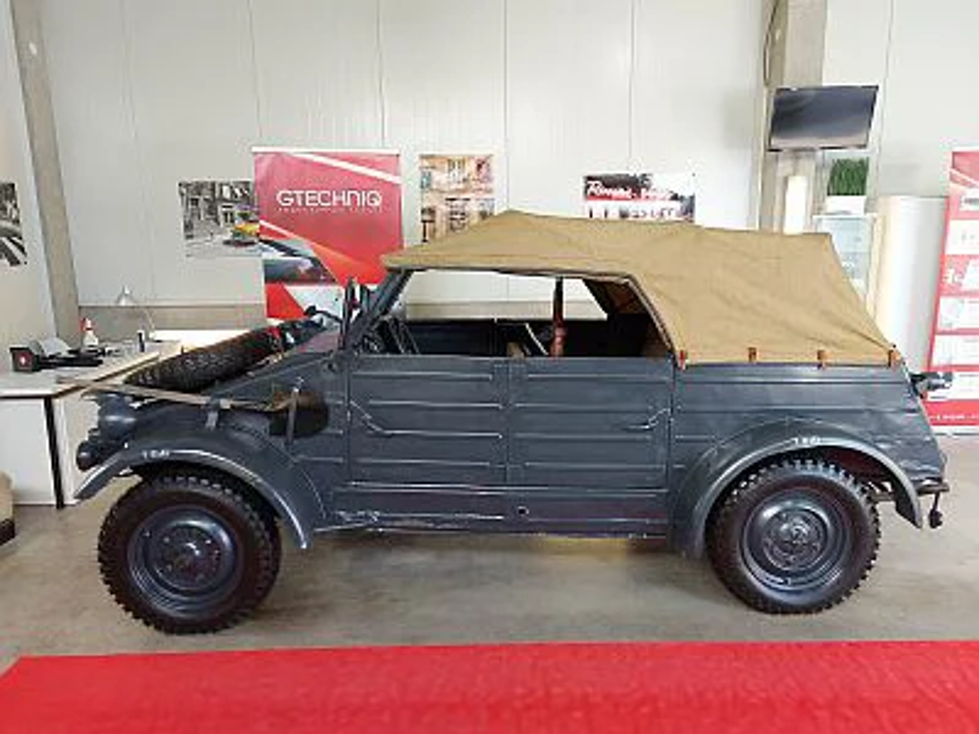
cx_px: 490
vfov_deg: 56.8
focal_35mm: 24
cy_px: 367
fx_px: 679
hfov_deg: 71.6
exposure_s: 1/50
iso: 80
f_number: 1.8
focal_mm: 5.23
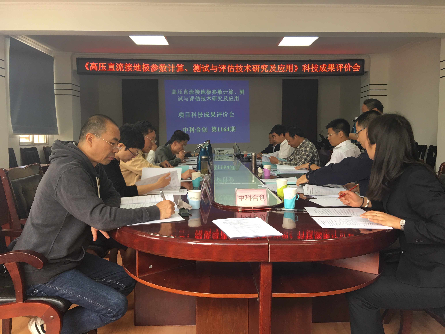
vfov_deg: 48.2
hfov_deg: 61.7
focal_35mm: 29
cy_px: 167
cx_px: 222
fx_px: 373
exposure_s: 1/33
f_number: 2.2
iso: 32
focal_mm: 4.15
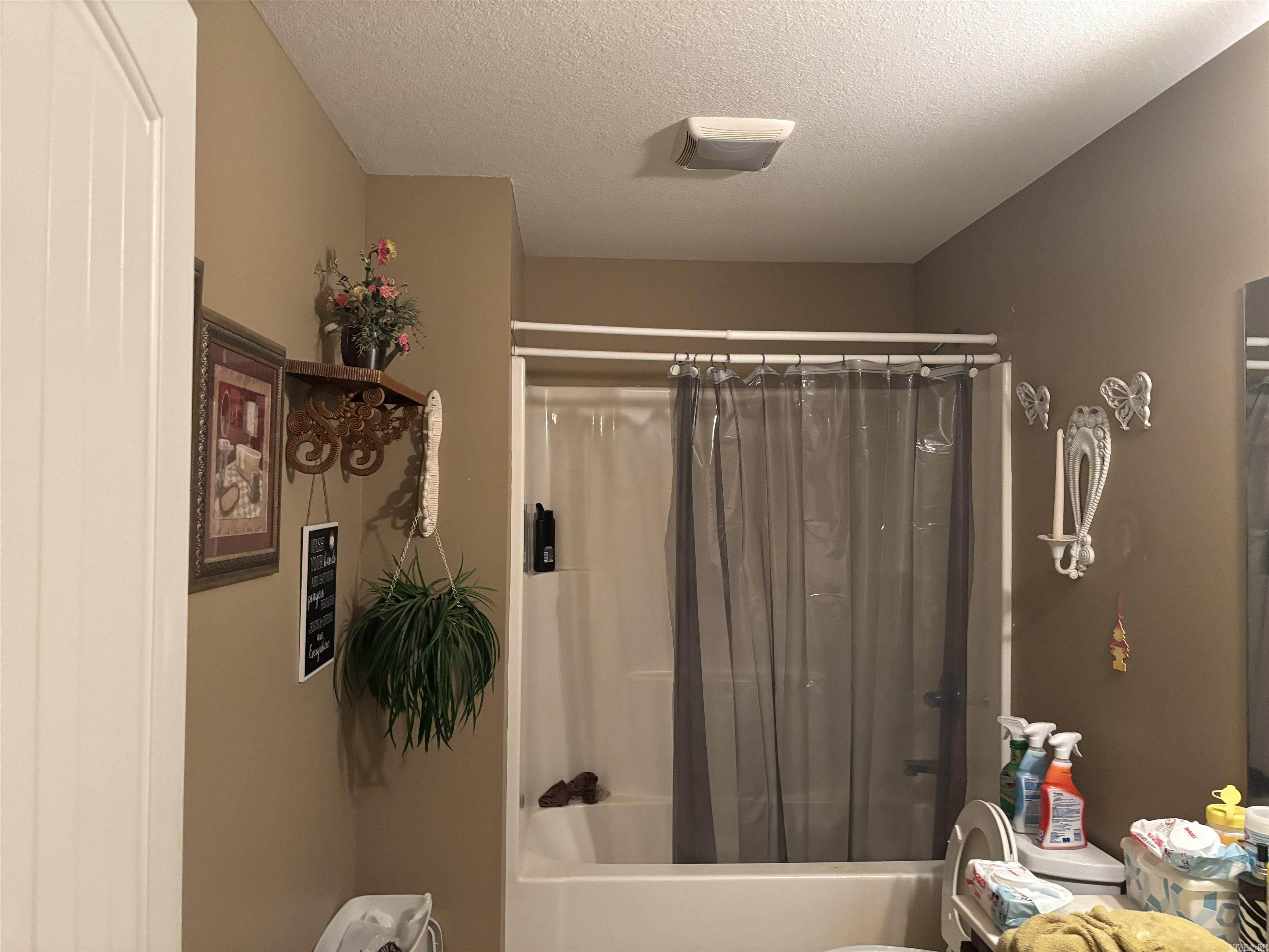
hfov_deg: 67.3
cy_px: 476
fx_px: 953
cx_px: 634
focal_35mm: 26
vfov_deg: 53.1
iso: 640
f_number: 1.6
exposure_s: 1/40
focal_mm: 5.96
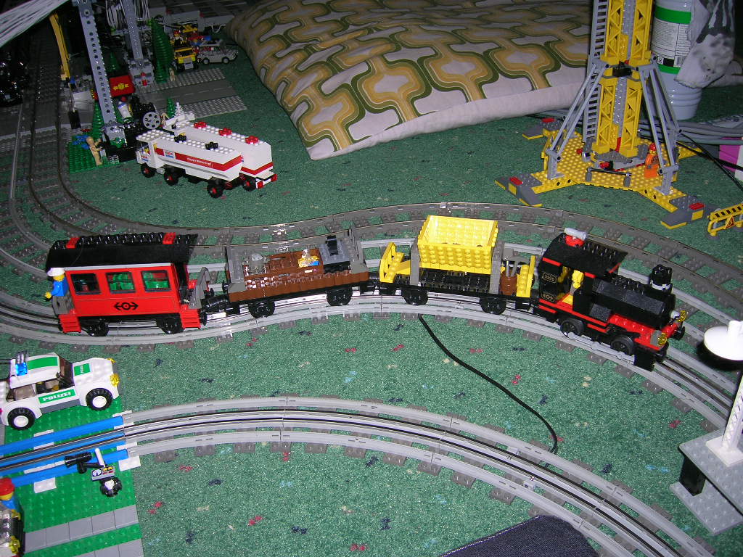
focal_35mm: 34
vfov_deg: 41.8
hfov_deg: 54.0
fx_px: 730
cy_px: 278
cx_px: 372
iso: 50
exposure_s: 1/60.1
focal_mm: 5.7
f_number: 2.9
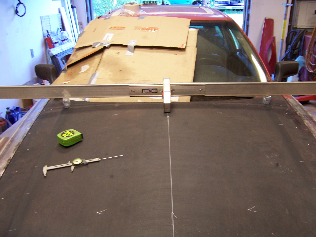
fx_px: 301
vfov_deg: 42.9
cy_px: 118
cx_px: 158
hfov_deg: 55.4
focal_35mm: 33
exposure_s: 1/8
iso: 140
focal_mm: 5.5
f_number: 3.4
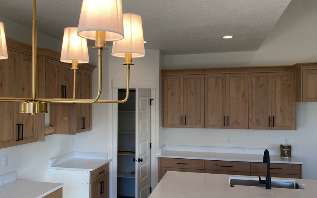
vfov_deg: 36.3
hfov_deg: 55.2
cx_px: 139
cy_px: 103
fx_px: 302
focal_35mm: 35
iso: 32
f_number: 1.8
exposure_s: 1/156
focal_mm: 4.25
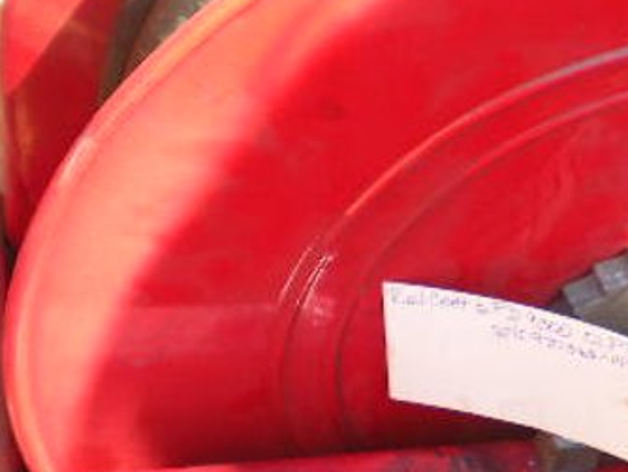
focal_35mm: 91
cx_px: 735
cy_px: 329
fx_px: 1652
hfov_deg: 20.3
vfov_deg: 16.2
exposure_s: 1/131
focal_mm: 6.3
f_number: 3.1
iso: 64
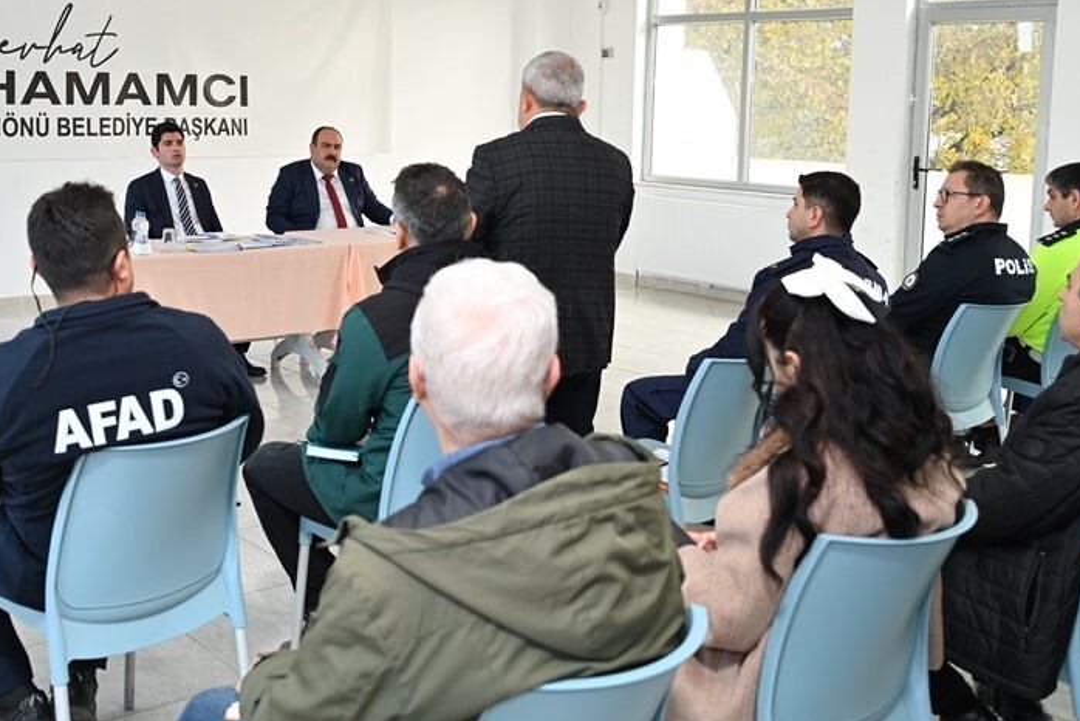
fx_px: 1320
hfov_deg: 44.3
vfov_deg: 30.2
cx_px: 433
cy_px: 202
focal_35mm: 44
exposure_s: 1/60
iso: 200
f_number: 4
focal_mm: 30
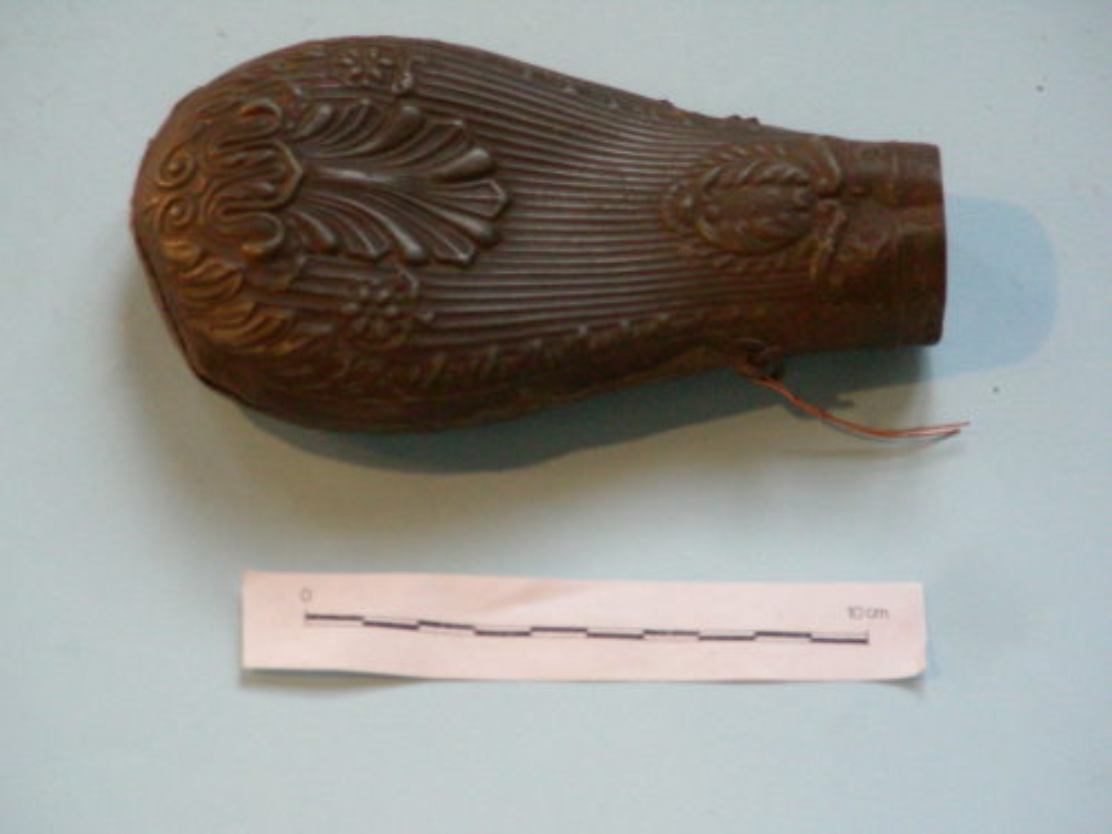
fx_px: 7388
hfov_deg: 8.6
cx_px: 556
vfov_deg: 6.5
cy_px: 417
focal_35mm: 230
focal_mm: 38.3
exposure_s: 1/352
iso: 400
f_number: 4
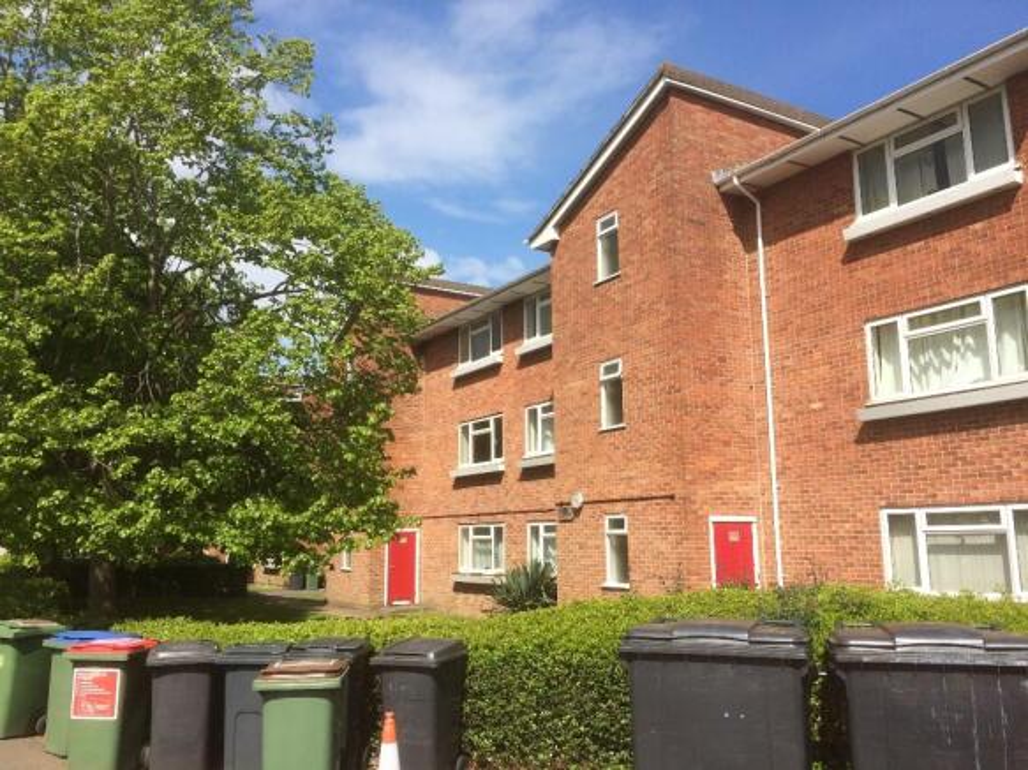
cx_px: 514
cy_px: 385
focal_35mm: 29
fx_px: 861
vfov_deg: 48.2
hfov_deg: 61.7
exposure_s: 1/2053
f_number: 2.2
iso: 32
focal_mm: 4.15
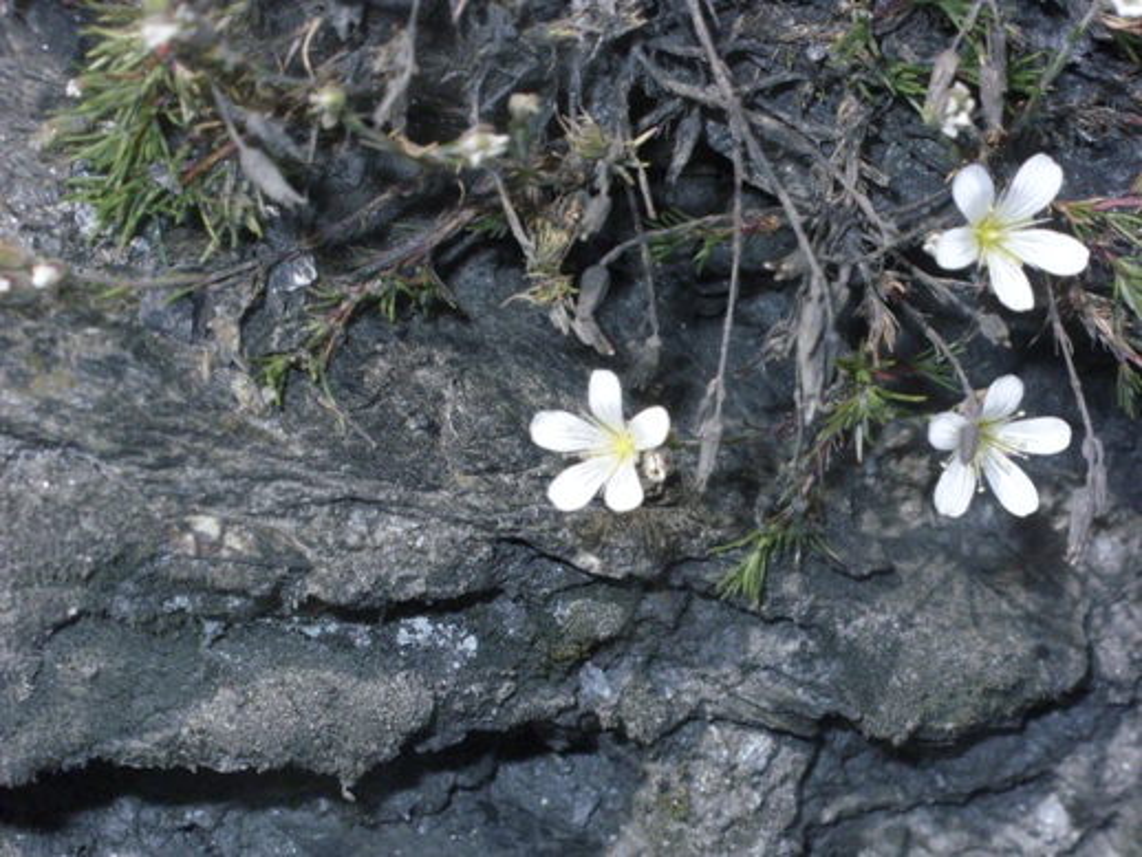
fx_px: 3235
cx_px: 571
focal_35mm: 98
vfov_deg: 15.1
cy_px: 428
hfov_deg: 20.0
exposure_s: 1/1681
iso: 400
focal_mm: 16.4
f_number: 6
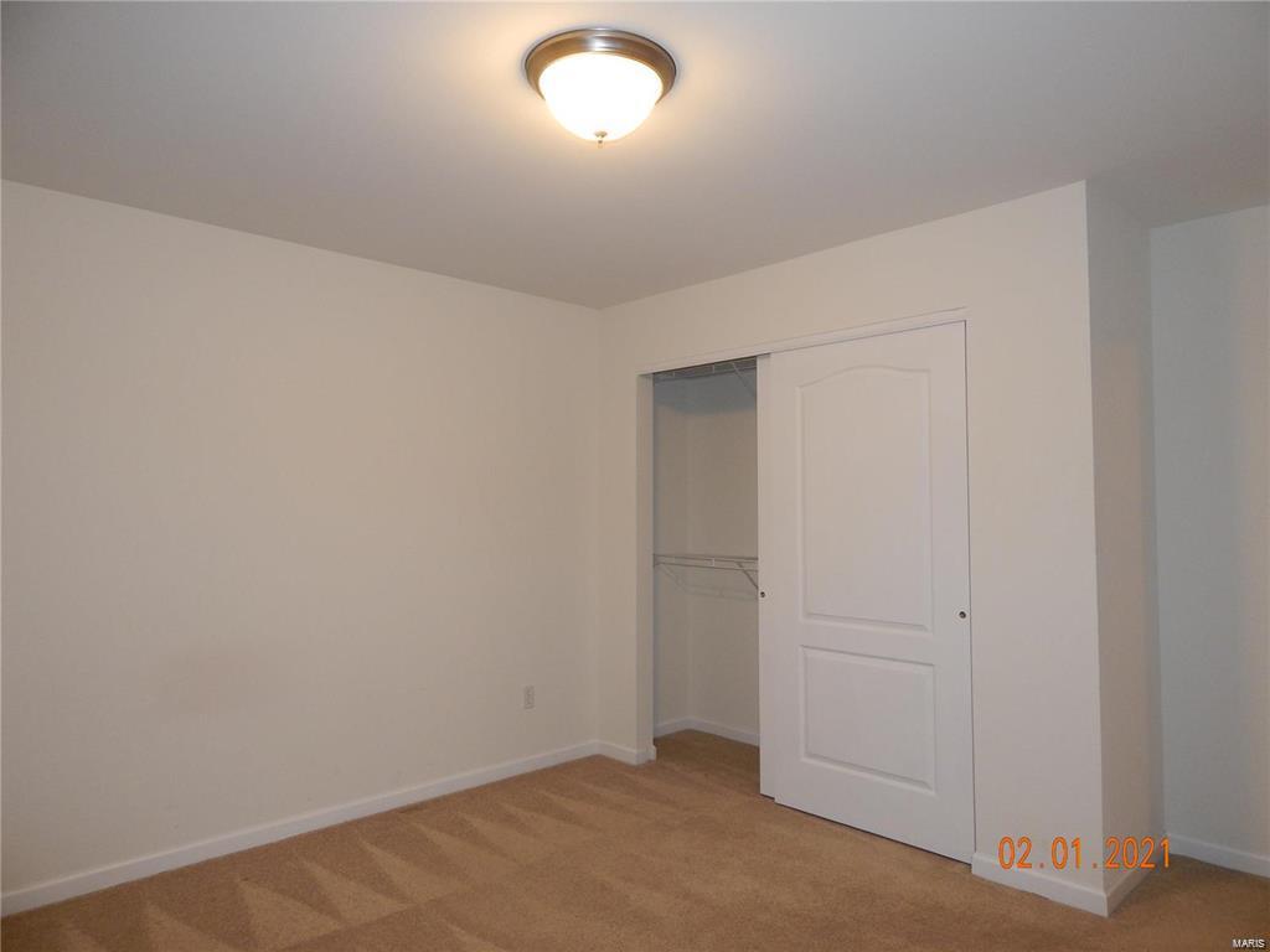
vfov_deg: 58.9
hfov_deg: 73.9
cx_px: 635
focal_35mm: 23
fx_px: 844
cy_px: 476
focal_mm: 4
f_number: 3
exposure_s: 1/30
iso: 200
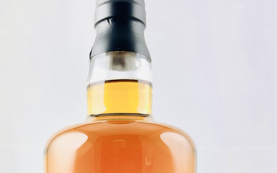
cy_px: 212
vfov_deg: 23.1
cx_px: 107
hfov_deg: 39.4
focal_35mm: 51
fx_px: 385
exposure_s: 1/108
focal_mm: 5.1
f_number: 1.6
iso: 32
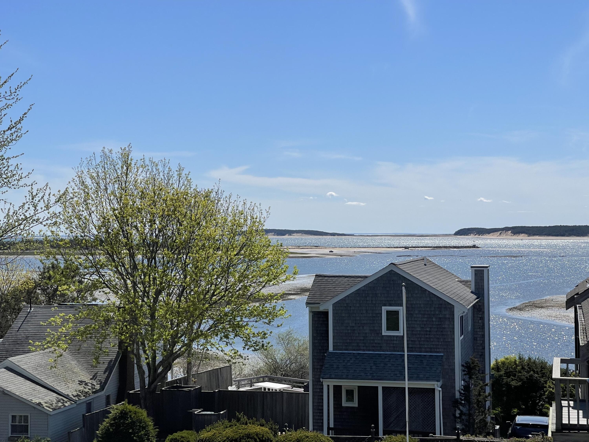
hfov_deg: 30.3
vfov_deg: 22.9
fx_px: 1089
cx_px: 294
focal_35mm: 64
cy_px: 221
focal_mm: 7.5
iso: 20
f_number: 2.2
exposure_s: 1/3534
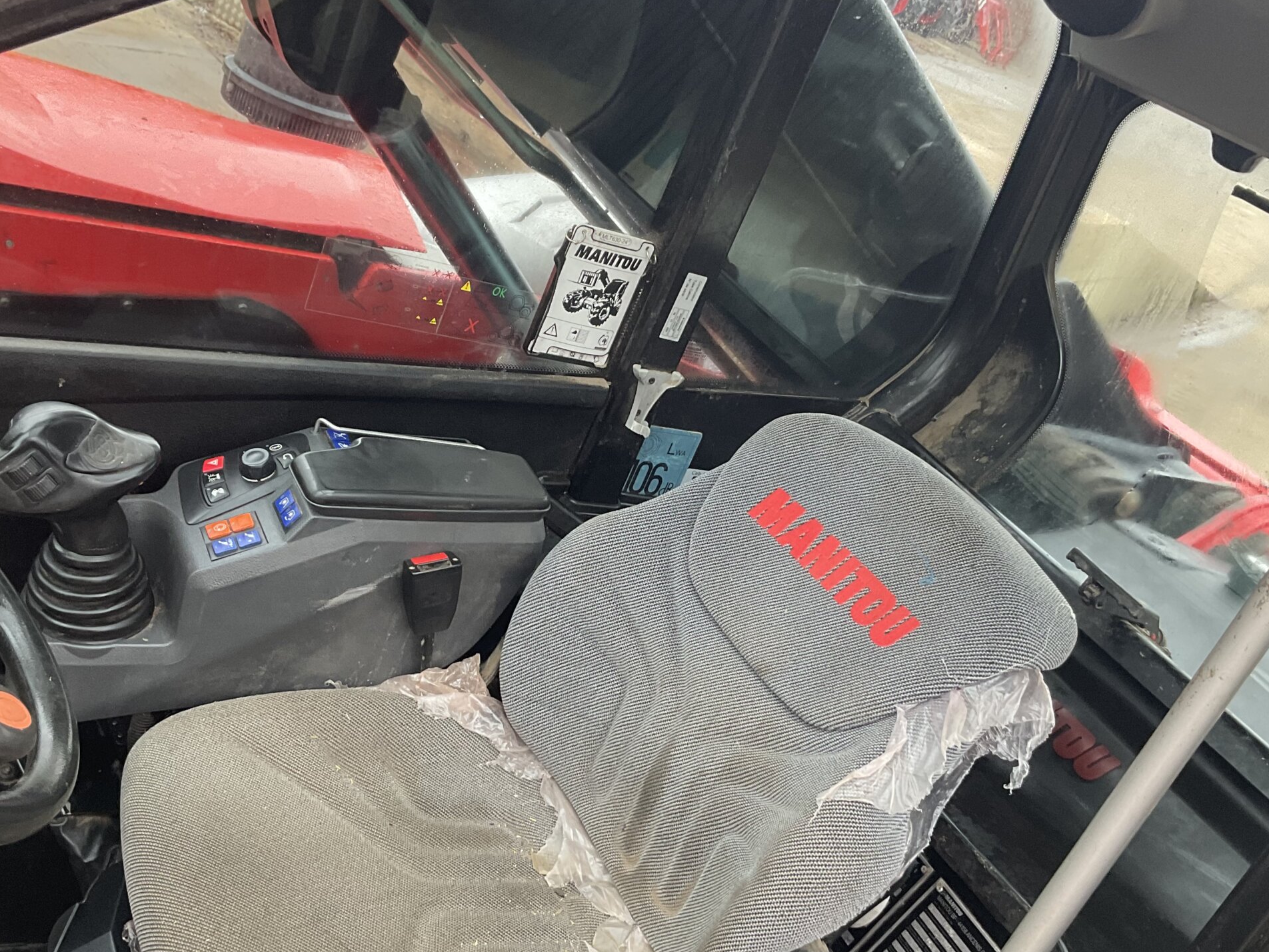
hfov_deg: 47.8
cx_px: 597
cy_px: 541
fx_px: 1430
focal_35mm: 39
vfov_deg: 36.8
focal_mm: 3
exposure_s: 1/60
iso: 64
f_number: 1.8
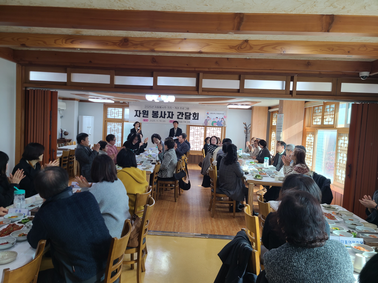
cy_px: 142
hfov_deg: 67.3
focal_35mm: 26
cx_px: 189
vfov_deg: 53.1
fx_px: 284
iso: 40
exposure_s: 1/60
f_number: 1.8
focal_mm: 5.4
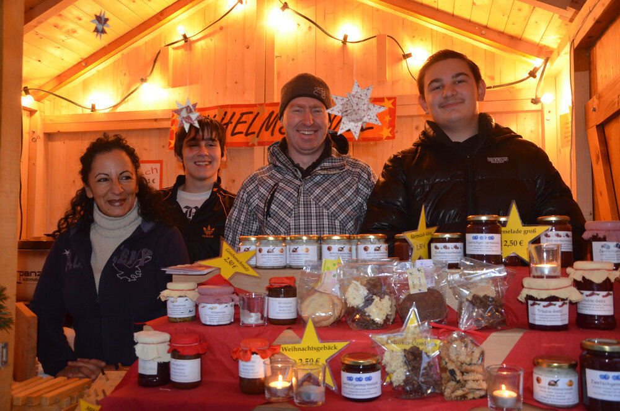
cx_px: 310
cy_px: 206
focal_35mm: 32
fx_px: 541
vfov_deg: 41.5
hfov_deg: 59.6
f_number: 3.8
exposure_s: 1/60
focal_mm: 21
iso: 2000
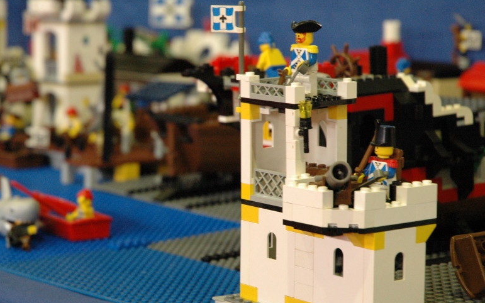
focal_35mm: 142
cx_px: 192
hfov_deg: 14.7
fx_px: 1877
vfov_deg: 9.2
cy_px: 162
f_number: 6.3
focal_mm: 70
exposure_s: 1/15
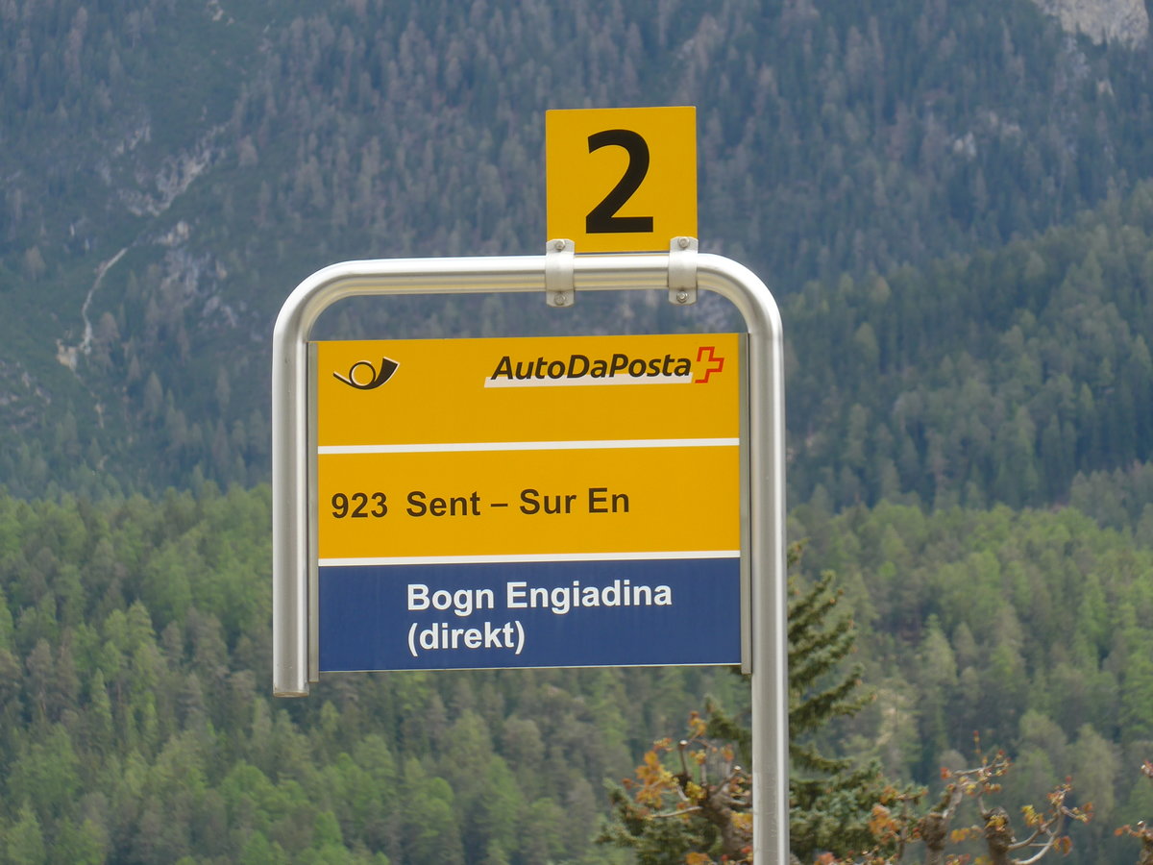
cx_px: 576
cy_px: 432
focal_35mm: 222
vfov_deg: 6.7
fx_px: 7394
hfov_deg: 8.9
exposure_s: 1/160
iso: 80
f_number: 5.9
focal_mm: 42.8
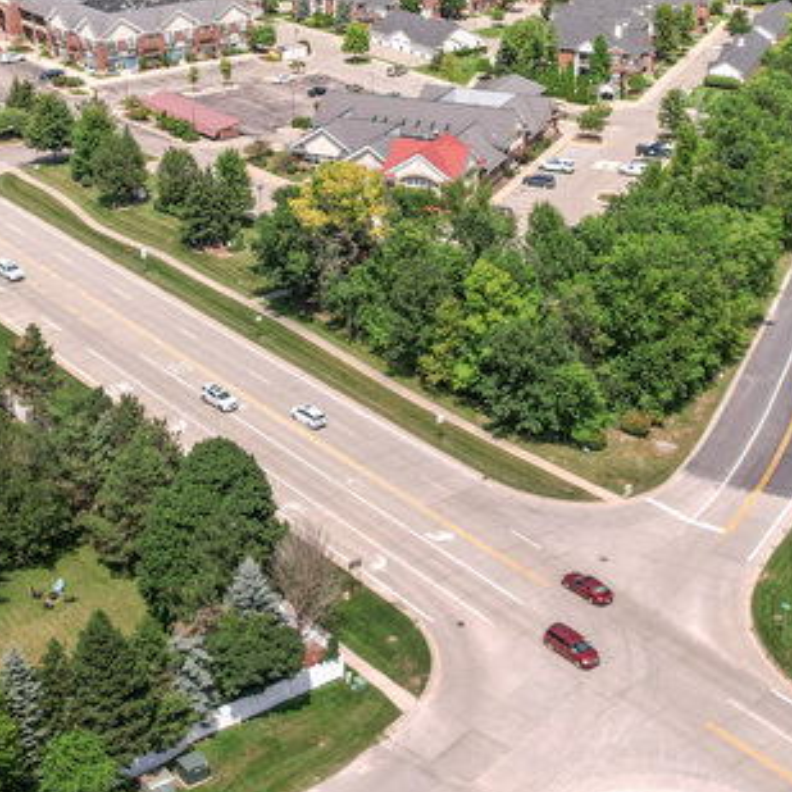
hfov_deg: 29.5
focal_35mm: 58
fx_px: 1501
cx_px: 410
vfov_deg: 29.1
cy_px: 197
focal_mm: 8.38
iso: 120
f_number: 2.8
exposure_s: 1/250
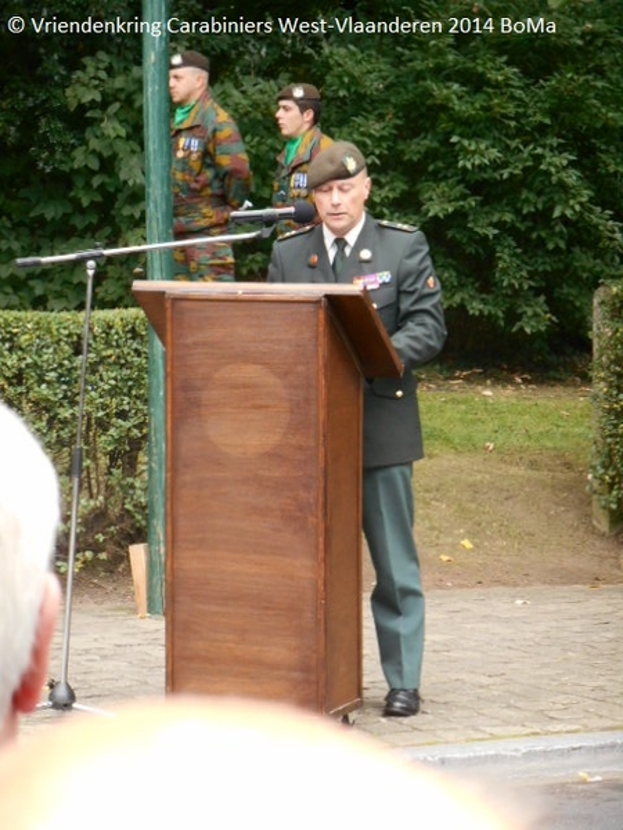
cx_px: 312
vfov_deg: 12.5
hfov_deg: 9.4
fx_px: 3791
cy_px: 415
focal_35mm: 158
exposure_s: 1/60
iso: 320
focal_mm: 28.3
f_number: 6
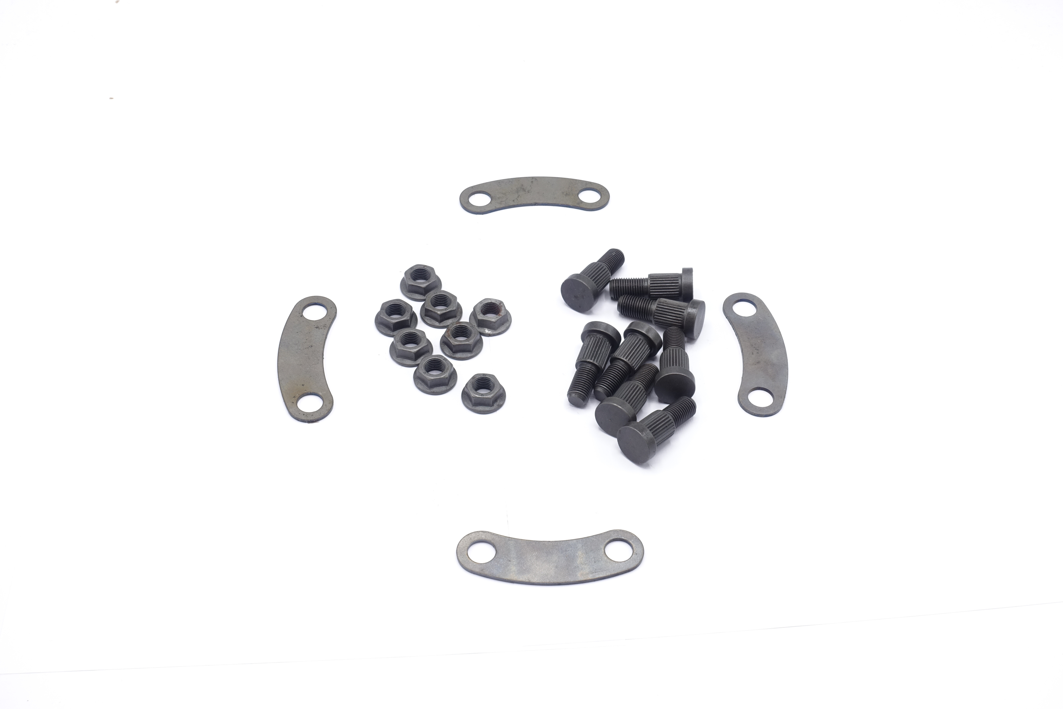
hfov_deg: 39.6
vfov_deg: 27.0
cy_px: 354
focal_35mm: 50
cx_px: 532
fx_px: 1476
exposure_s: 1/13
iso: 200
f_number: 10
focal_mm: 18.3
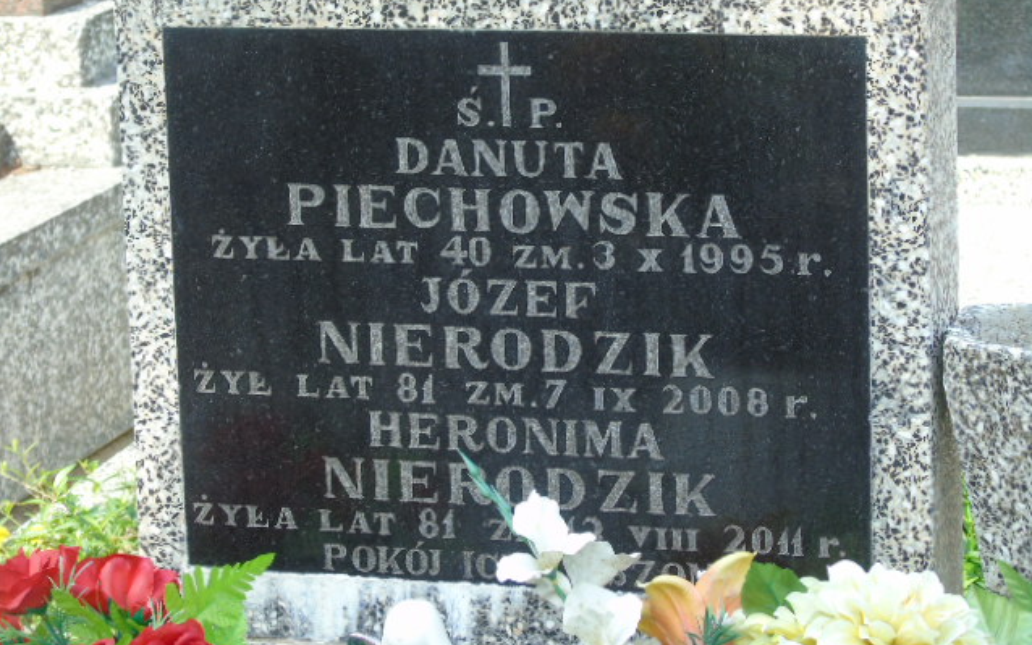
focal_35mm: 151
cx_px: 516
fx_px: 4248
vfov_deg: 8.7
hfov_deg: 13.9
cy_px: 339
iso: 100
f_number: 4.7
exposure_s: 1/125
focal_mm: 25
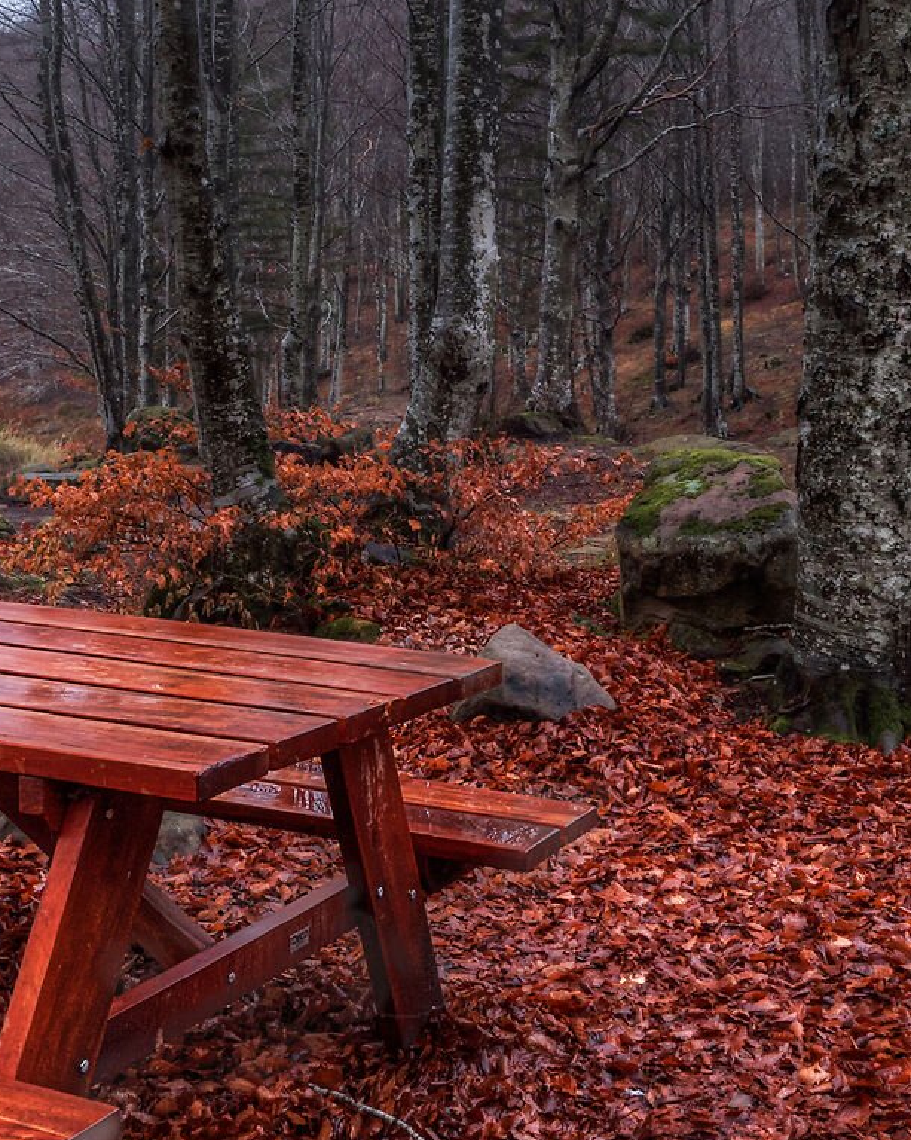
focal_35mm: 48
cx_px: 453
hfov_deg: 31.1
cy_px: 369
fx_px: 1634
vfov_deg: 38.0
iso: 100
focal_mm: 11
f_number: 11
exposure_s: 2.5
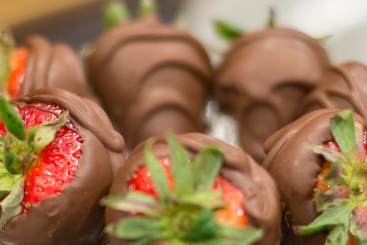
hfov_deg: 14.6
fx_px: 1428
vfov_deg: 9.8
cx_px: 139
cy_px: 188
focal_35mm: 140
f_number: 2
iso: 1000
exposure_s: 1/160
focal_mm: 50
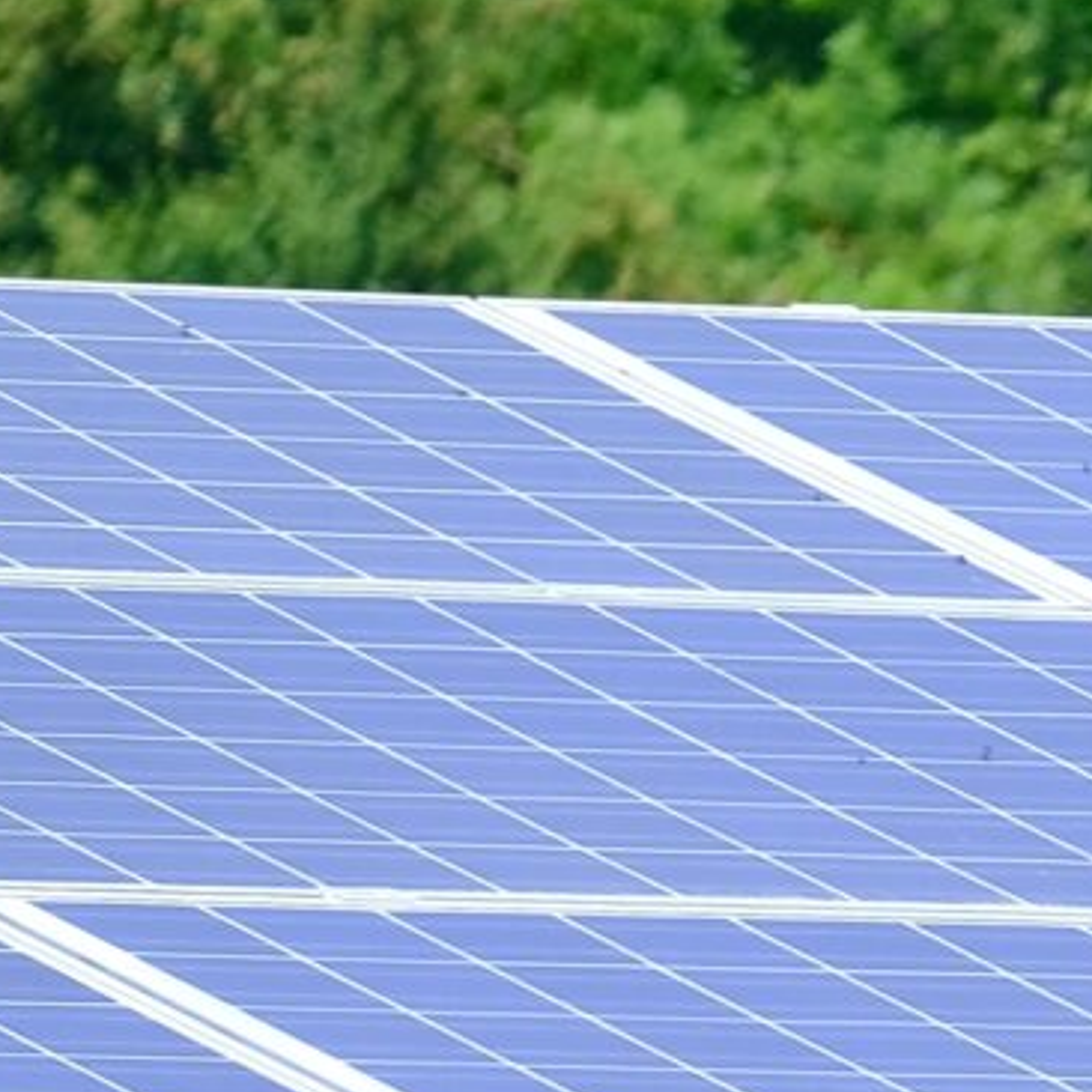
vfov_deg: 1.3
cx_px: 2682
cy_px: 2481
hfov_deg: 1.3
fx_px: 49645
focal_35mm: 1391
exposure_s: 1/340
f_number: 5.6
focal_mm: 156.1
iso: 160
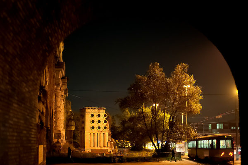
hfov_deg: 39.6
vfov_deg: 26.9
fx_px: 344
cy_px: 82
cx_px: 124
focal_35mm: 50
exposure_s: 1/30
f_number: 1.8
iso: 2500
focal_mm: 50
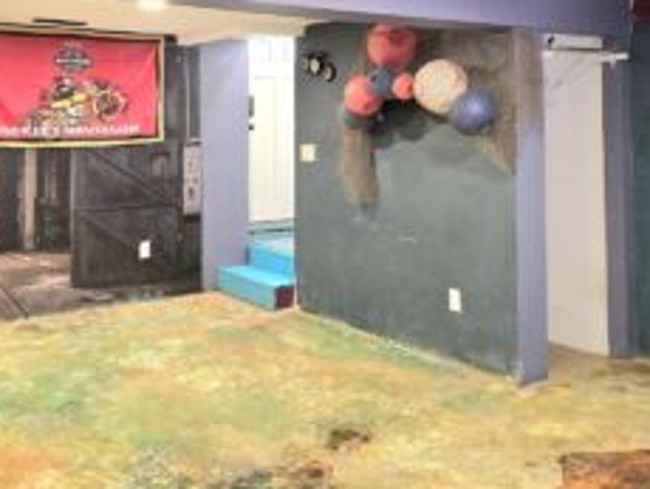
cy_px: 124
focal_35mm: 40
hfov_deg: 46.6
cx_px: 277
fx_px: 752
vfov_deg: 35.3
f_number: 1.7
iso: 1000
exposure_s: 1/120
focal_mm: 6.3
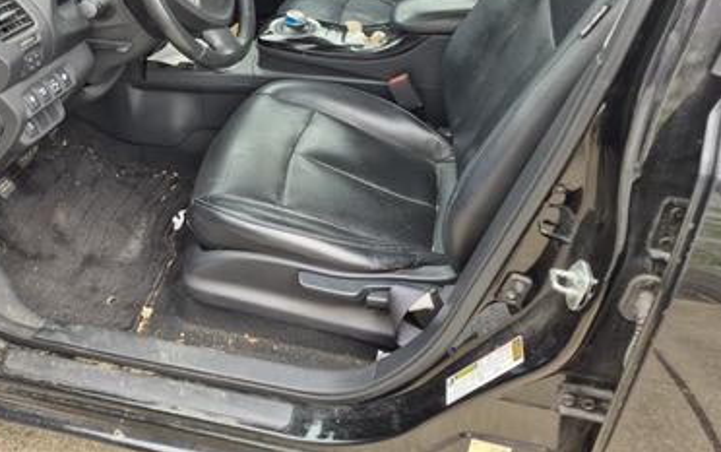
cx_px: 279
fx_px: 649
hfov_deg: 57.5
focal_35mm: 33
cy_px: 93
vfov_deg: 37.1
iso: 25
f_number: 1.8
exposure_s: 1/180
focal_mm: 5.4
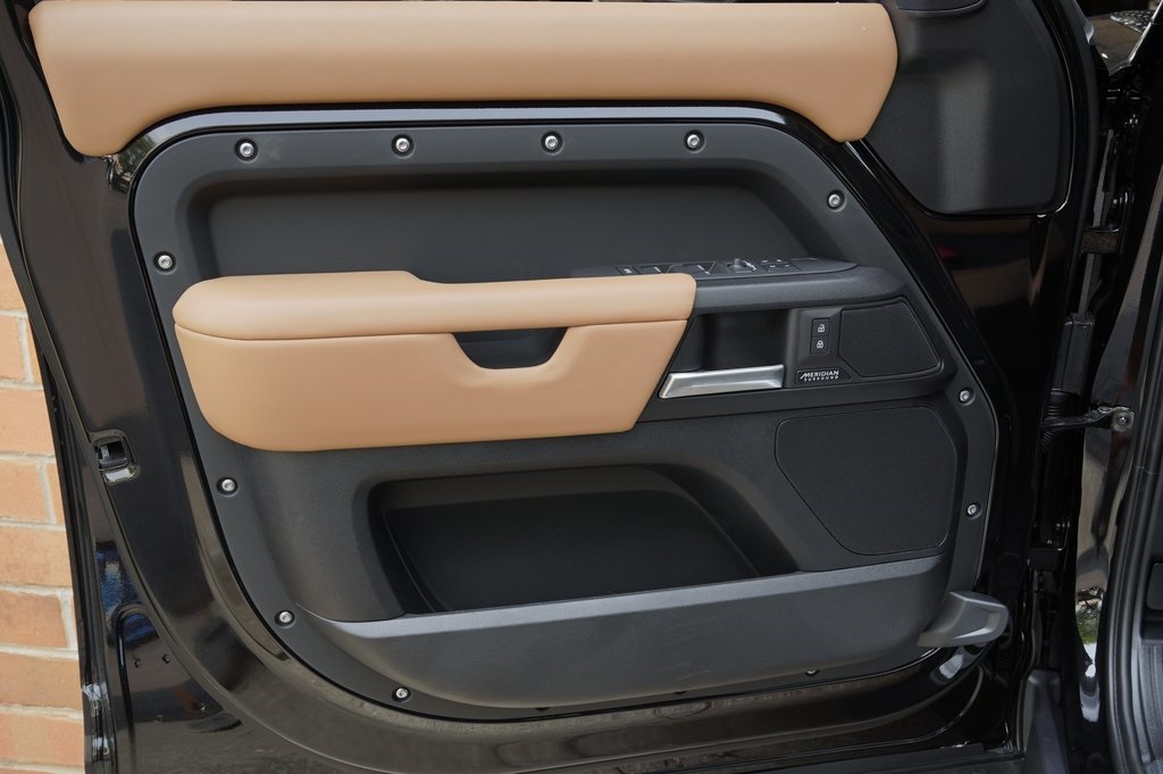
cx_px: 582
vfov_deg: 34.2
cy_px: 387
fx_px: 1259
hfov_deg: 49.6
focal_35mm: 39
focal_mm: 26
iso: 100
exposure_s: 1/60
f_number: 5.6
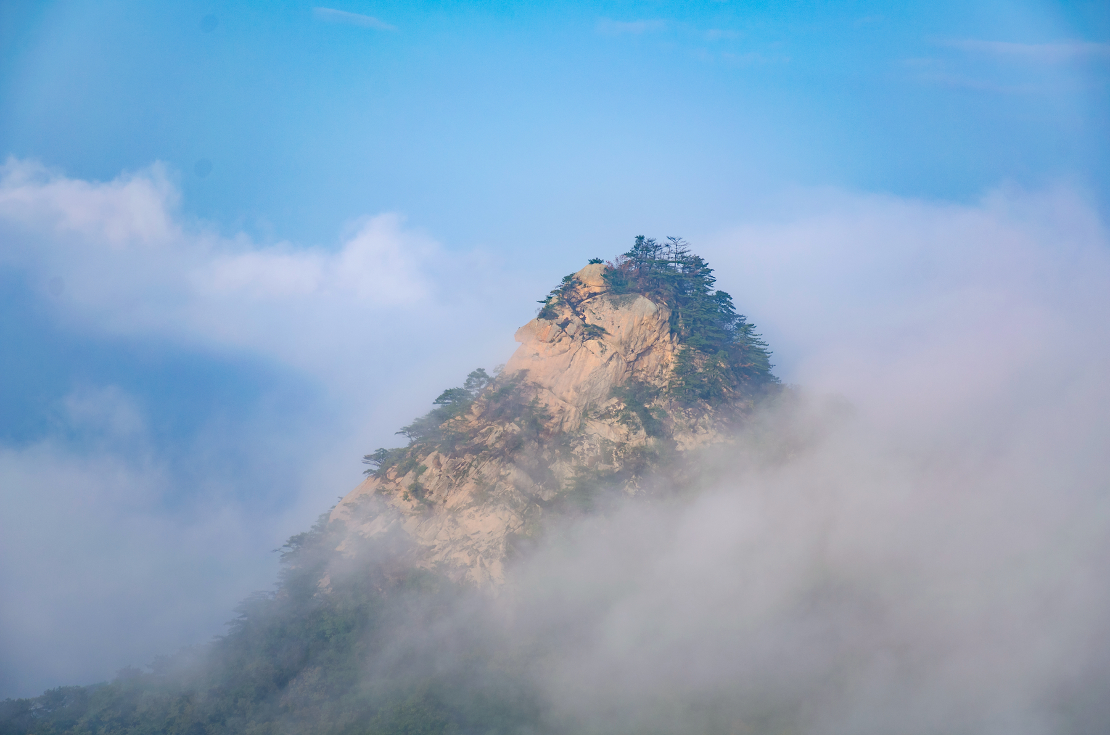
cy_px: 368
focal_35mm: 120
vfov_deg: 11.4
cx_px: 555
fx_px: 3692
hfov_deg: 17.1
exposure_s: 1/250
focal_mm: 80
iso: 100
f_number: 8
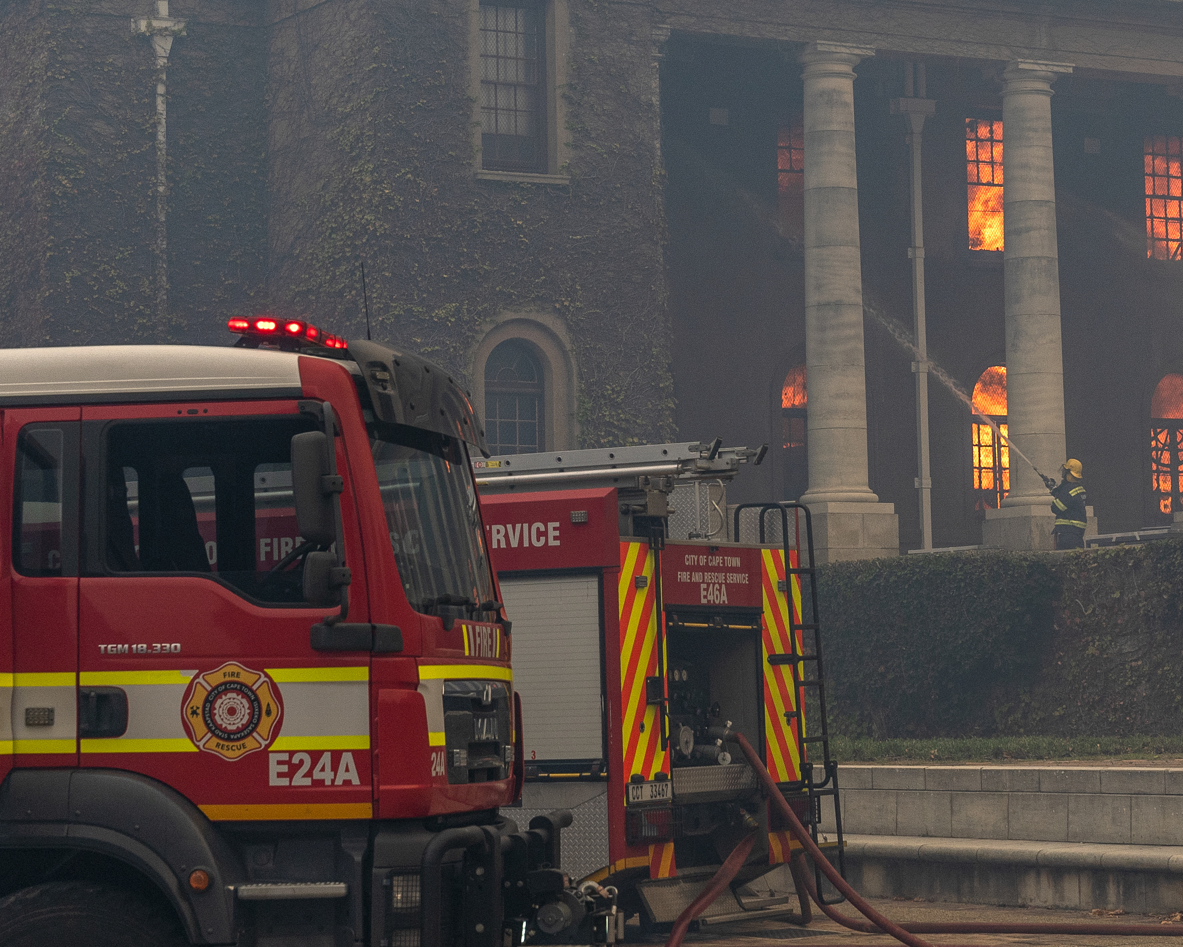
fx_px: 3362
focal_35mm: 96
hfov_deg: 20.0
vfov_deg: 16.0
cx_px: 565
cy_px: 362
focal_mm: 46
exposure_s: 1/640
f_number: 6.3
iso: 400
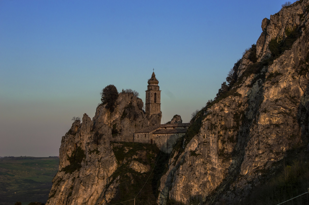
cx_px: 154
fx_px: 707
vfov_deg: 16.5
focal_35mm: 82
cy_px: 102
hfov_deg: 24.6
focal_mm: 55
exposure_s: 1/200
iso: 100
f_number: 9
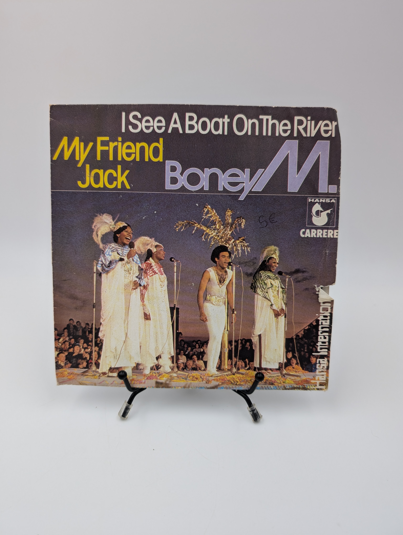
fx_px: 372
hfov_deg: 56.9
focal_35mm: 24
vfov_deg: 71.5
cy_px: 268
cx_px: 202
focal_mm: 6.9
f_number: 1.68
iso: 68
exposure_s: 1/39.6
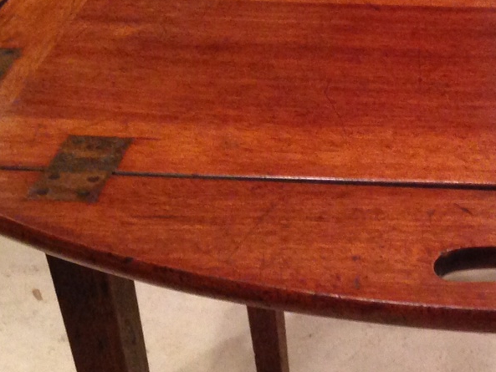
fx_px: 1634
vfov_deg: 13.0
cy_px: 195
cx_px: 554
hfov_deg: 16.7
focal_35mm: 114
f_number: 2.4
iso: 250
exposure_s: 1/20
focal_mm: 4.12
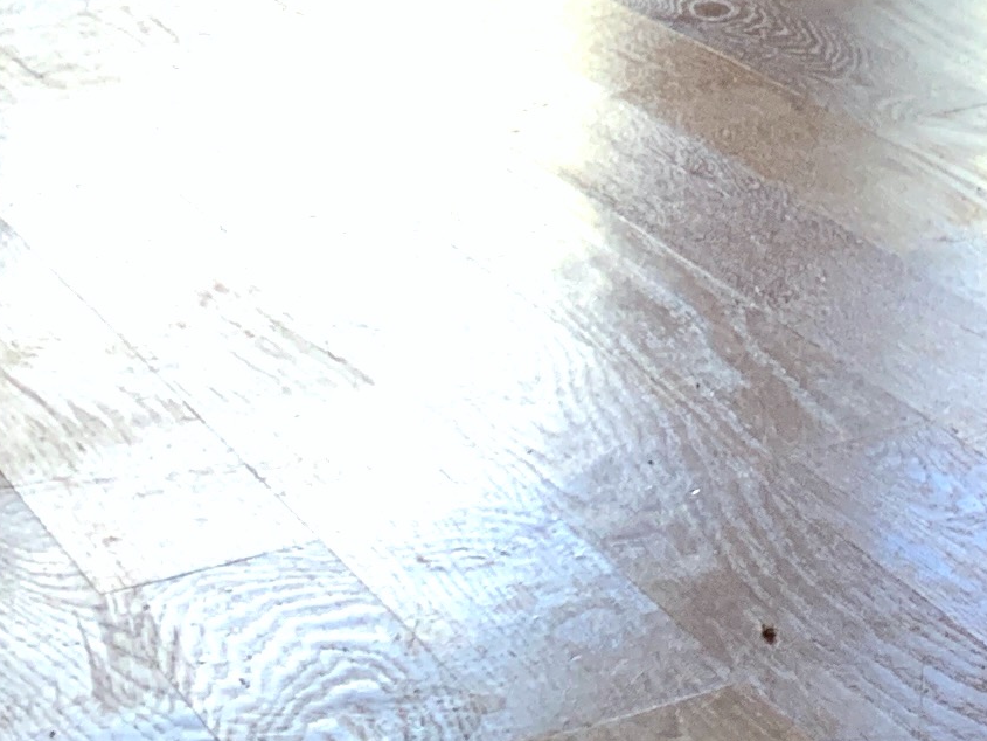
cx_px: 1722
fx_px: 3536
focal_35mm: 124
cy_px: -742
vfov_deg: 10.9
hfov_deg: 14.2
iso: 50
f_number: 1.8
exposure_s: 1/60
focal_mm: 4.25
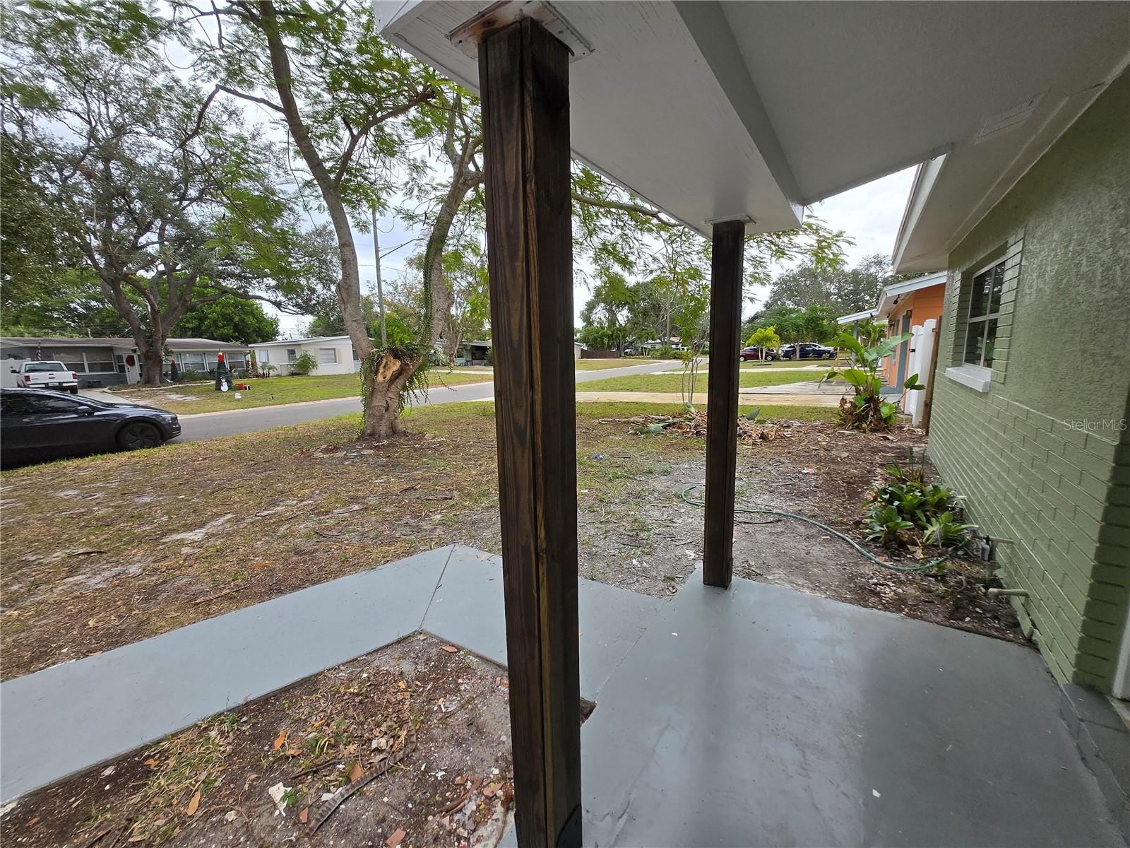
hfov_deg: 106.2
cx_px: 565
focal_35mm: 13
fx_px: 424
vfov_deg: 89.9
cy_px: 424
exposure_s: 1/338
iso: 25
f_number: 2.2
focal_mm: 1.7
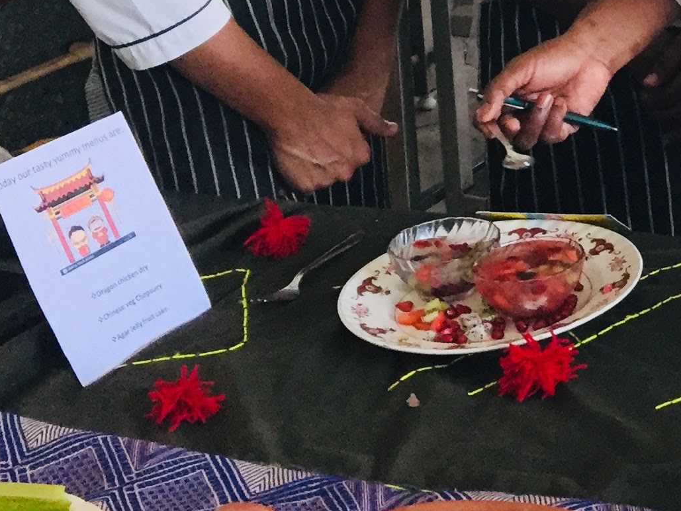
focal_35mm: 92
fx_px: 1810
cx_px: 960
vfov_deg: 15.1
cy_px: -214
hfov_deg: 19.2
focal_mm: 4.15
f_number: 2.2
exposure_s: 1/33
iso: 80
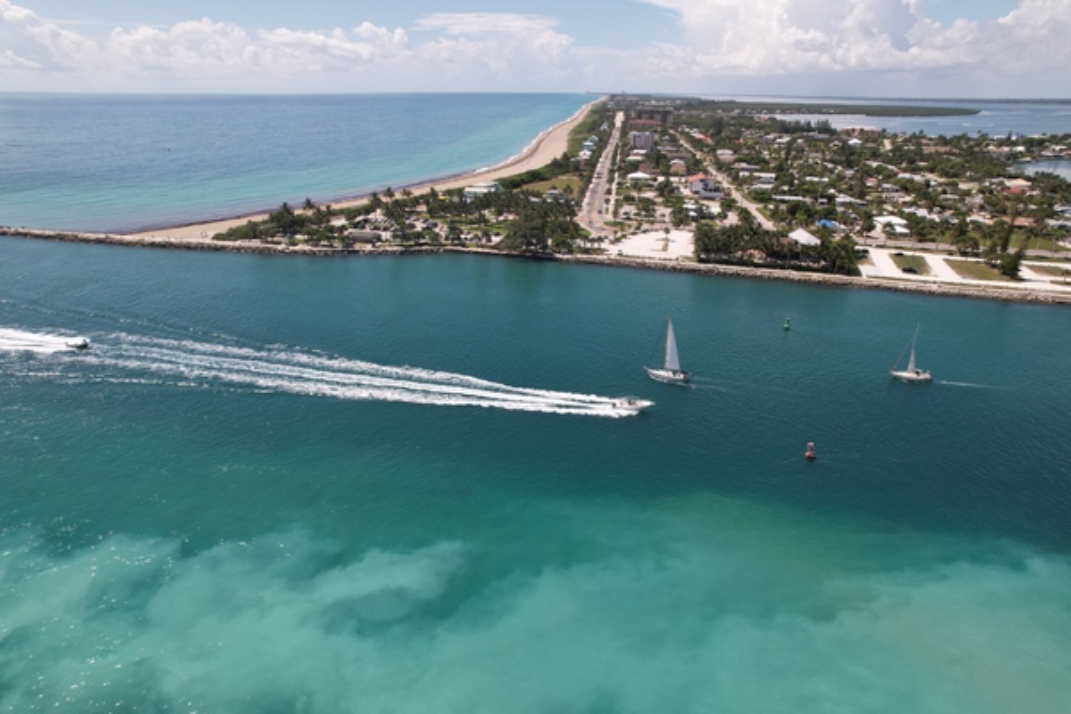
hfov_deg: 78.6
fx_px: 654
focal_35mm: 22
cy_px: 357
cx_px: 536
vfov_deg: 57.2
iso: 100
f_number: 2.8
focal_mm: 8.38
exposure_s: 1/120
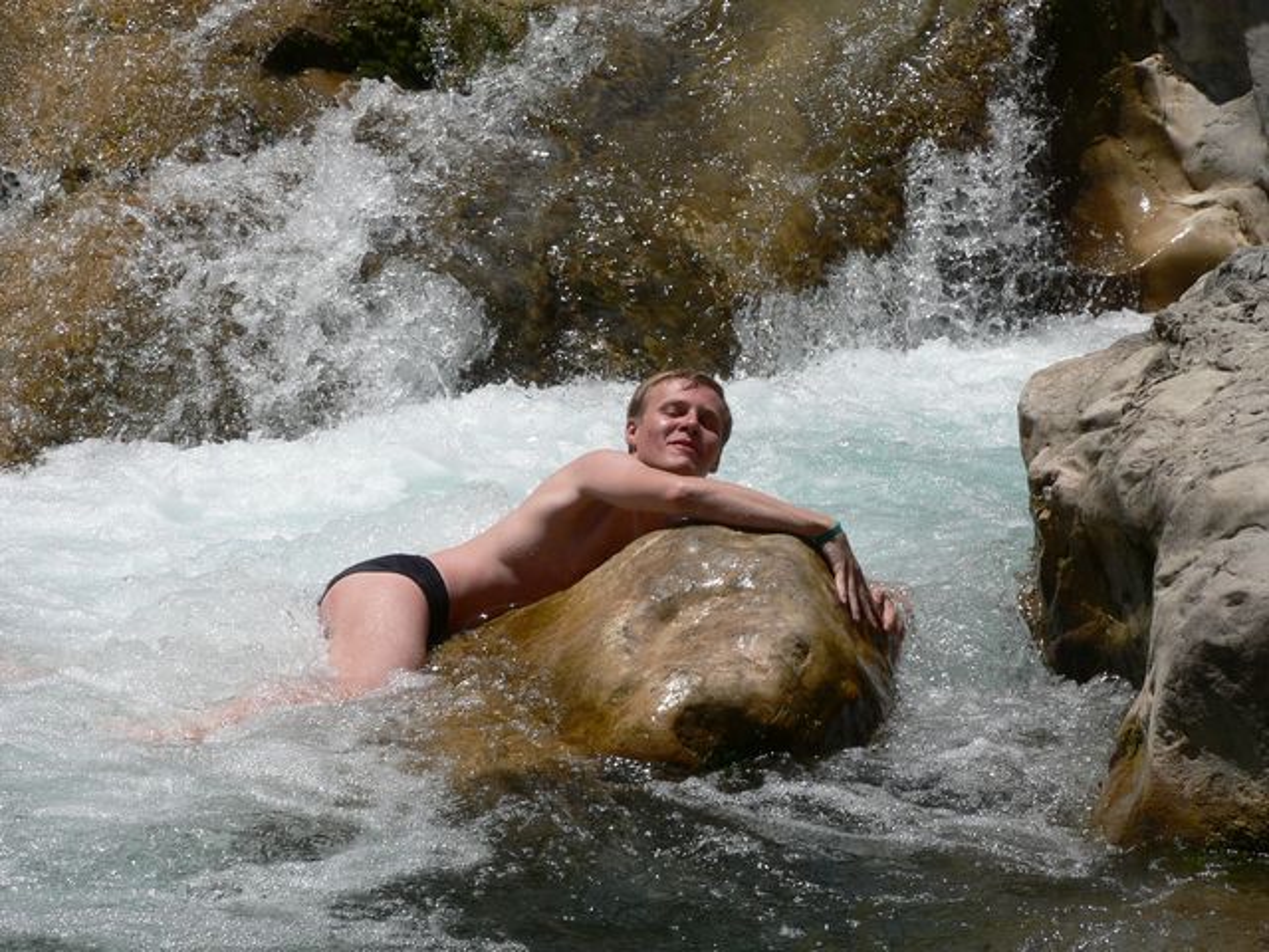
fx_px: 4839
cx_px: 634
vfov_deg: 11.2
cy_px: 476
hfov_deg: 14.9
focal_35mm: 132
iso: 80
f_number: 6.3
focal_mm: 22.1
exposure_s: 1/640
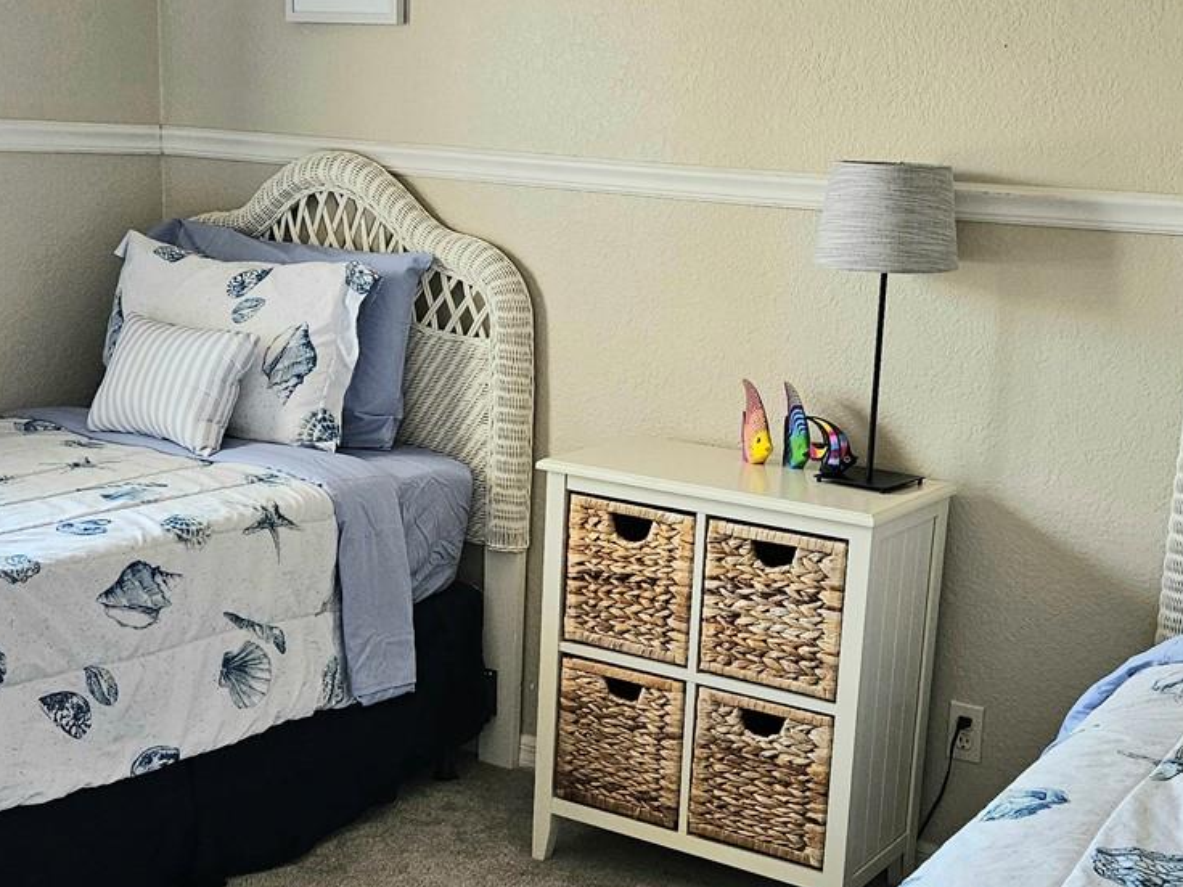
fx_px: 1709
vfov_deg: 29.1
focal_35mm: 50
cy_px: 514
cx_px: 661
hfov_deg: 38.1
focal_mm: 5.4
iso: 250
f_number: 1.8
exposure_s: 1/120
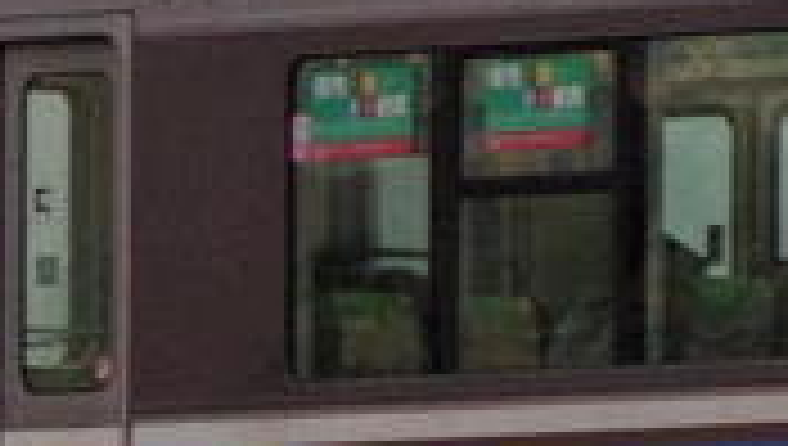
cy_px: 491
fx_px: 57477
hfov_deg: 0.8
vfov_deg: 0.4
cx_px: -509
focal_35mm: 2747
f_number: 6.3
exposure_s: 1/500
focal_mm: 300
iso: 2500
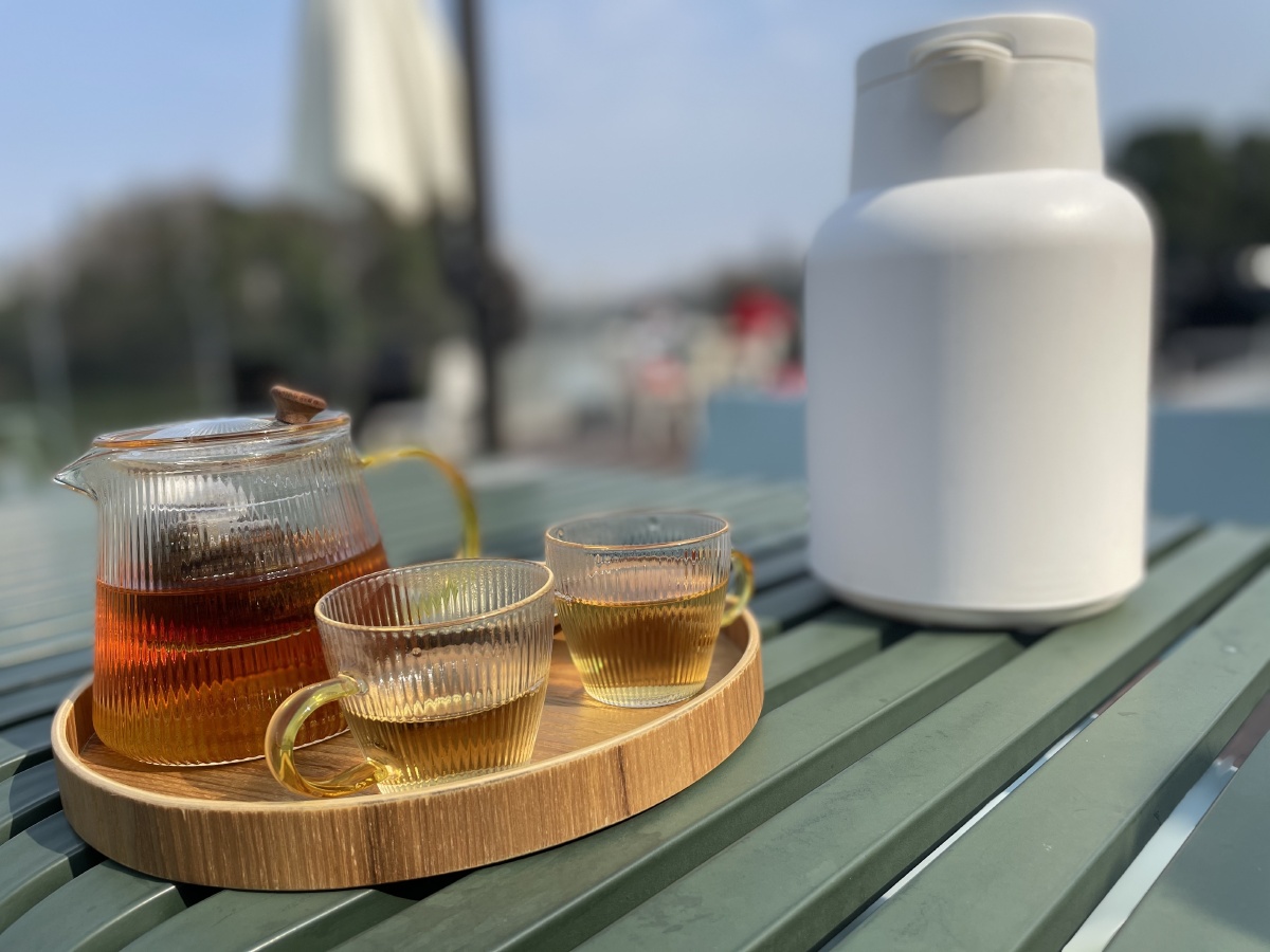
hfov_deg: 67.3
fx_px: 954
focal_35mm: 26
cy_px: 476
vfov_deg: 53.1
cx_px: 635
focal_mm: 4.2
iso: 32
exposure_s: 1/1984
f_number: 1.6
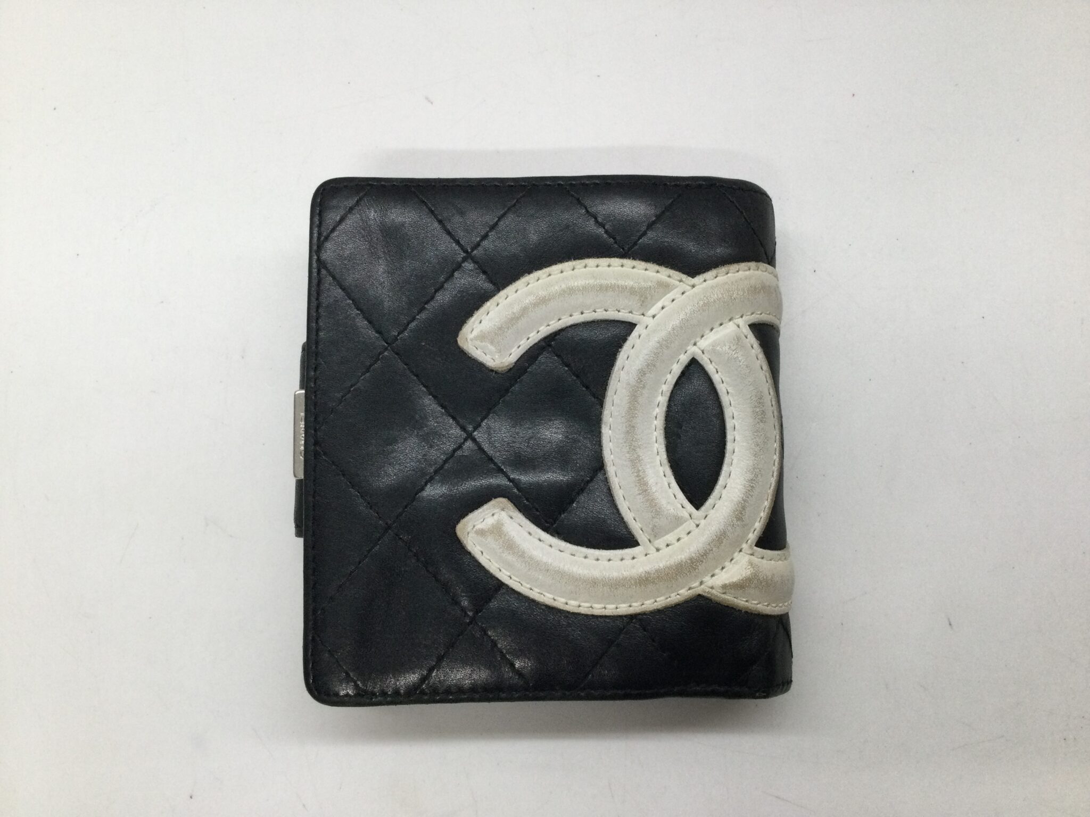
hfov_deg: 58.4
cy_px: 408
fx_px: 976
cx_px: 545
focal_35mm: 31
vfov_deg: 45.4
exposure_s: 1/30
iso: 40
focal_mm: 3.3
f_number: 2.4
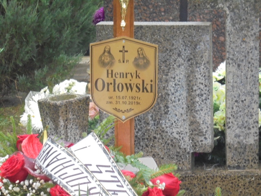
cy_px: 98
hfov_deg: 16.1
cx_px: 130
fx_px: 920
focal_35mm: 122
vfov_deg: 12.1
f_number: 5.6
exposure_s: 1/80
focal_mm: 21.8
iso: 400
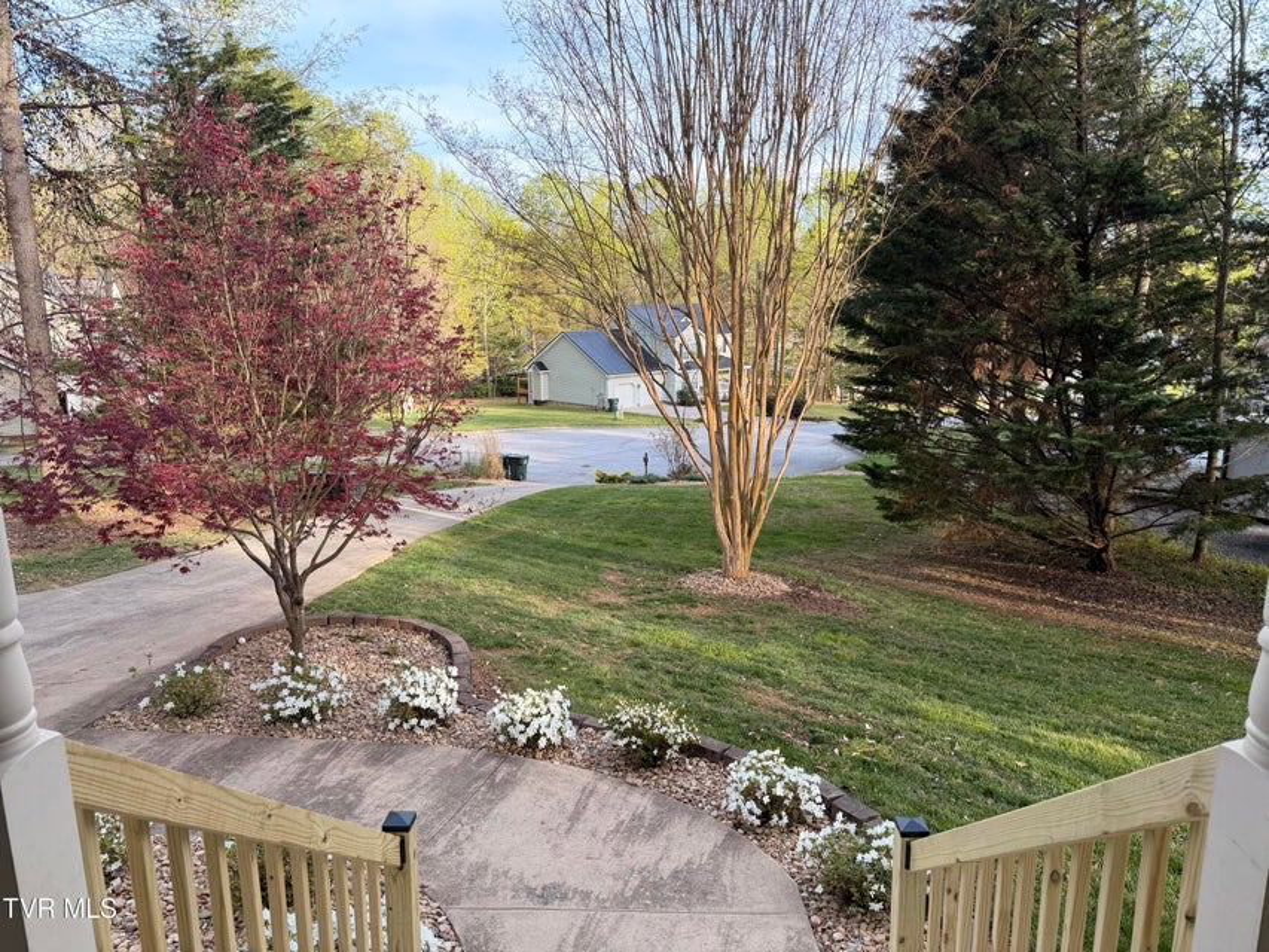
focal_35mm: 24
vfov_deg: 56.8
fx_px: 880
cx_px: 634
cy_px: 476
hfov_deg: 71.6
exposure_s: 1/671
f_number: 1.78
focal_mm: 6.76
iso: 100
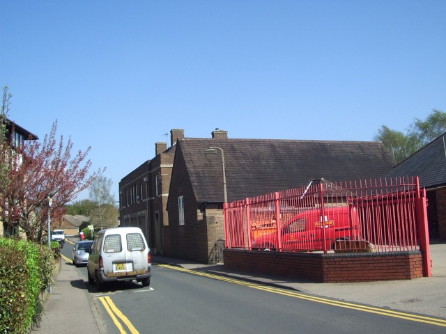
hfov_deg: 49.0
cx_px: 223
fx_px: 490
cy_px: 167
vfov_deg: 37.7
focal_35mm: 38
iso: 50
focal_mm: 5.8
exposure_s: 1/320
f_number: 4.3
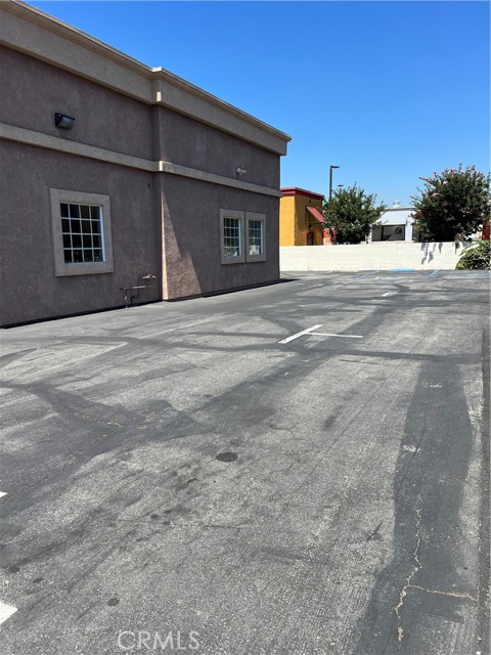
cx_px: 246
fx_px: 492
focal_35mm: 26
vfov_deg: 67.3
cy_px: 328
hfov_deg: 53.1
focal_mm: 5.7
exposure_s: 1/3257
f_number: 1.5
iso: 50
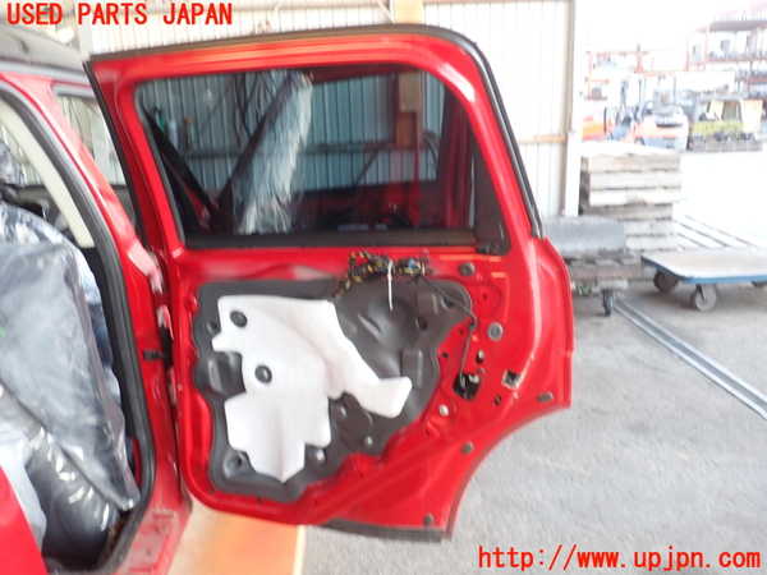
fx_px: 665
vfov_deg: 46.8
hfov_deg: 60.0
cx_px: 384
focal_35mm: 30
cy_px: 288
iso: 200
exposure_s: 1/50
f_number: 2.3
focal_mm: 5.4
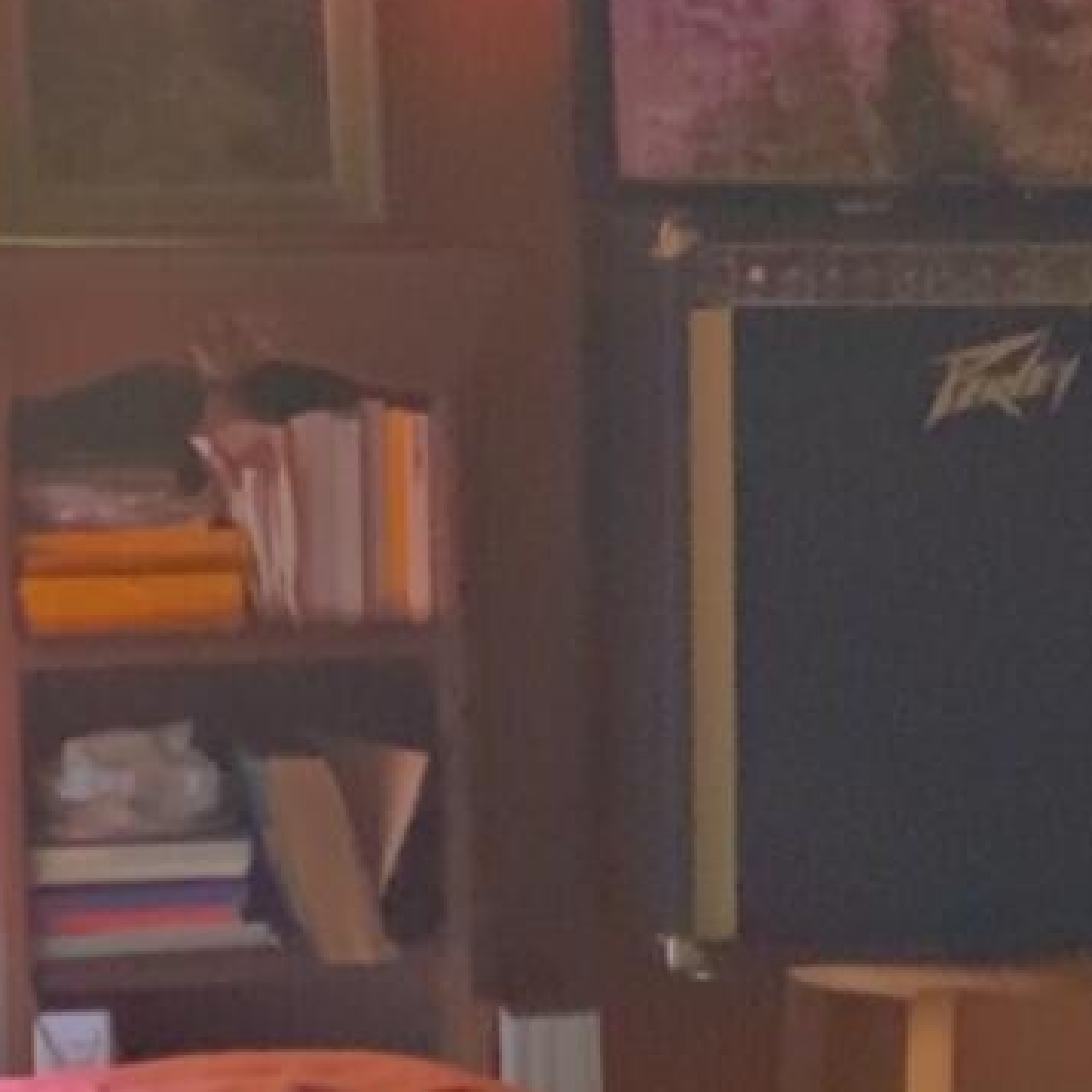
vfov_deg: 10.6
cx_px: 1211
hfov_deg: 10.5
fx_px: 5889
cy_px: 737
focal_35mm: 165
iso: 500
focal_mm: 4
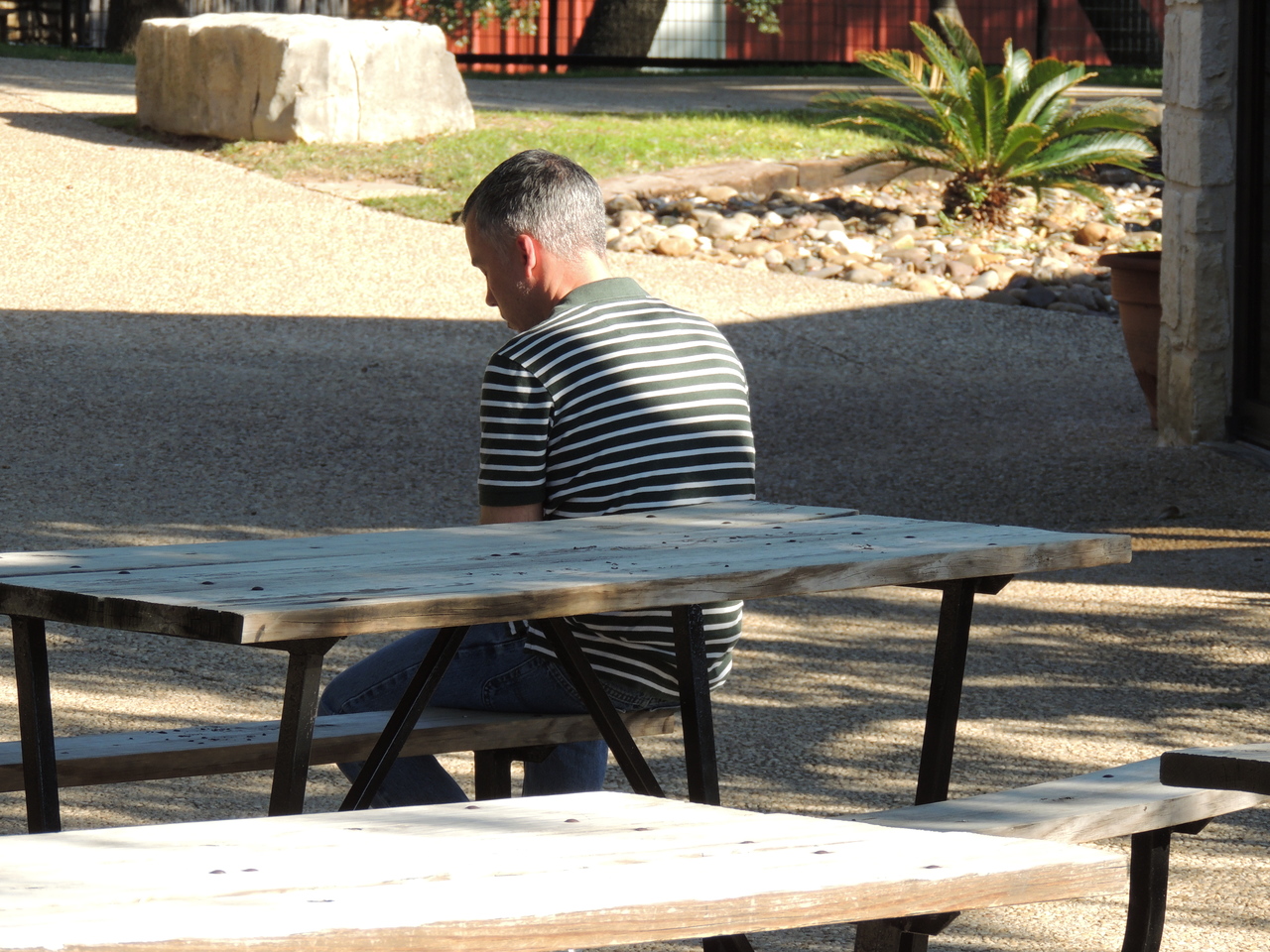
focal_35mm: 250
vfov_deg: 5.9
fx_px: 9172
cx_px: 635
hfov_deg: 7.9
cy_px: 476
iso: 100
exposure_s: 1/200
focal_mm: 44.5
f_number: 4.7
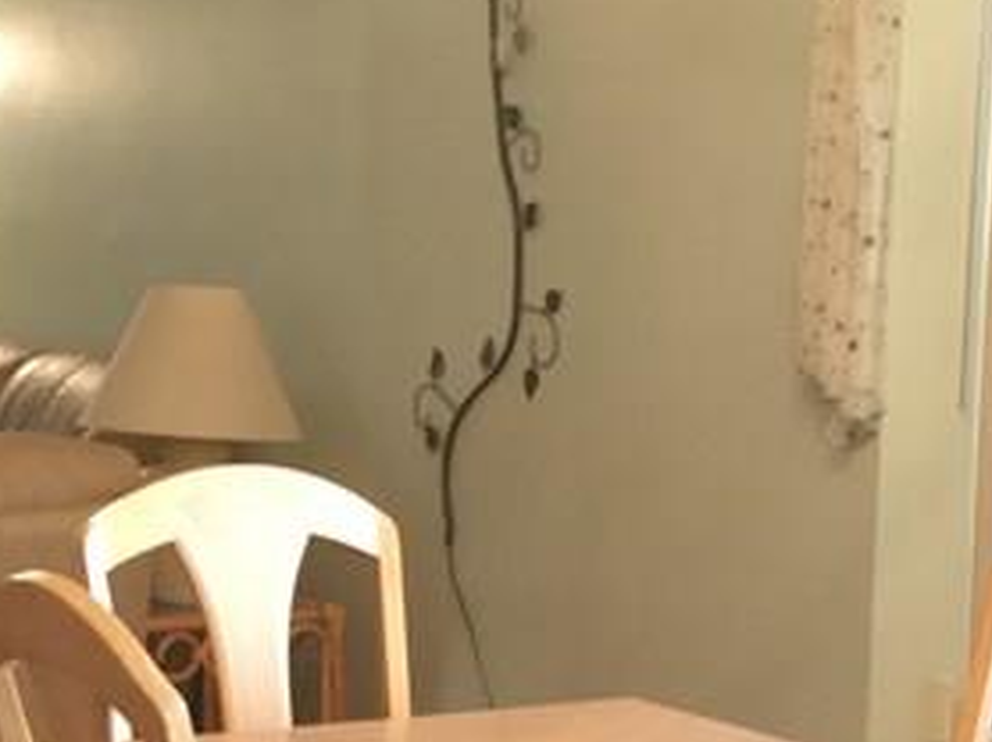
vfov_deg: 13.6
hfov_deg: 18.3
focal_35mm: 107
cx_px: 318
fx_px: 3064
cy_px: 717
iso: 200
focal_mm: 4.15
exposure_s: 1/24
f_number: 2.2
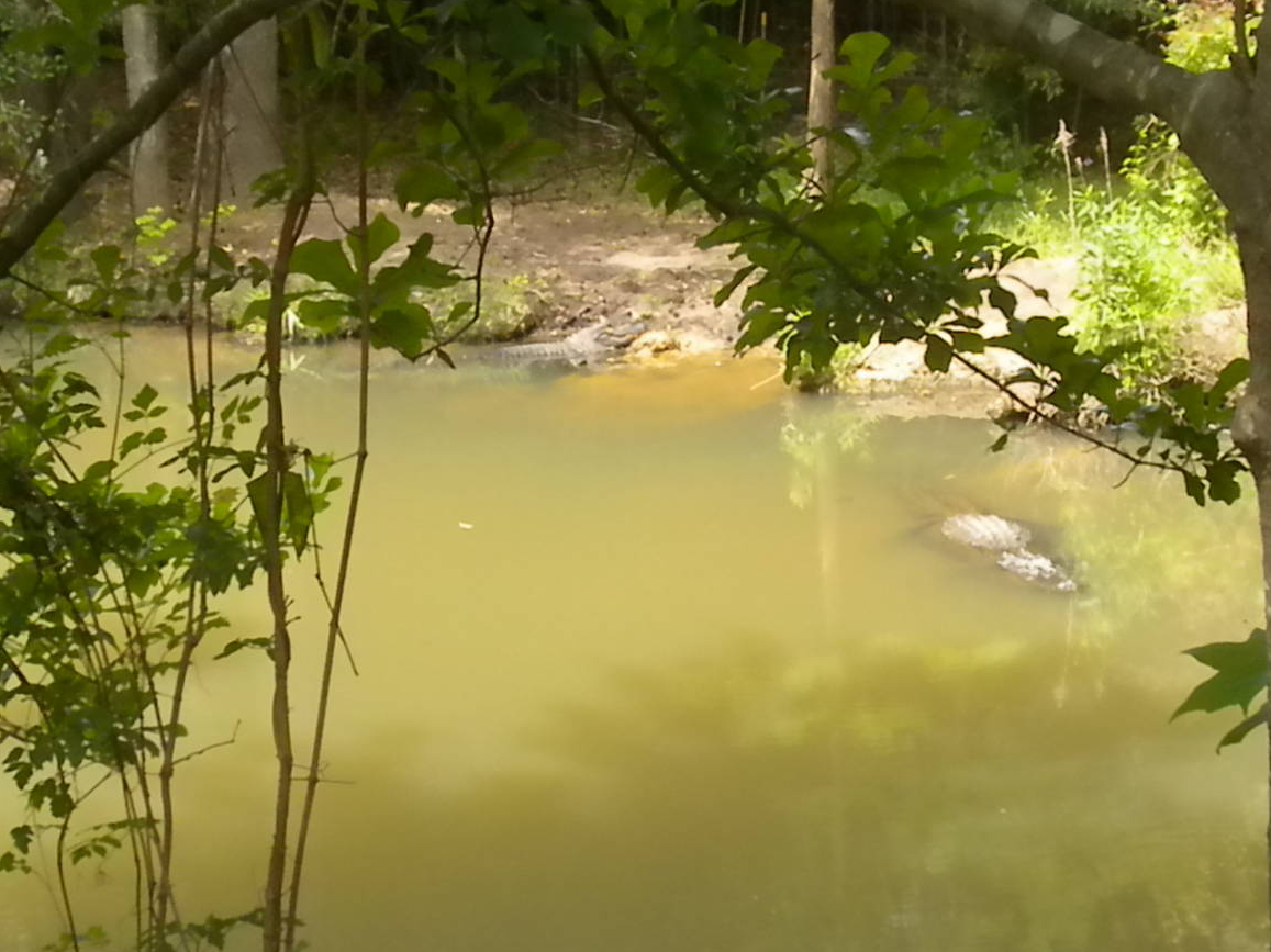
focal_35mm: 83
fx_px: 3047
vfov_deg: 17.8
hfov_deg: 23.5
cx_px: 739
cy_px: 490
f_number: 4.7
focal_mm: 10.7
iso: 640
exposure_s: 1/423
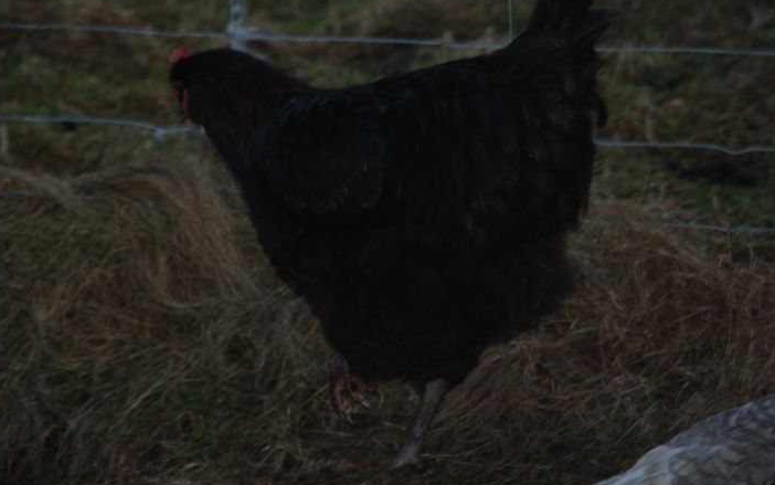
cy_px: 192
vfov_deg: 5.6
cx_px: 361
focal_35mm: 236
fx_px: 4977
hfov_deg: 8.9
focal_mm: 135
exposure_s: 1/60
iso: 220
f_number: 5.6
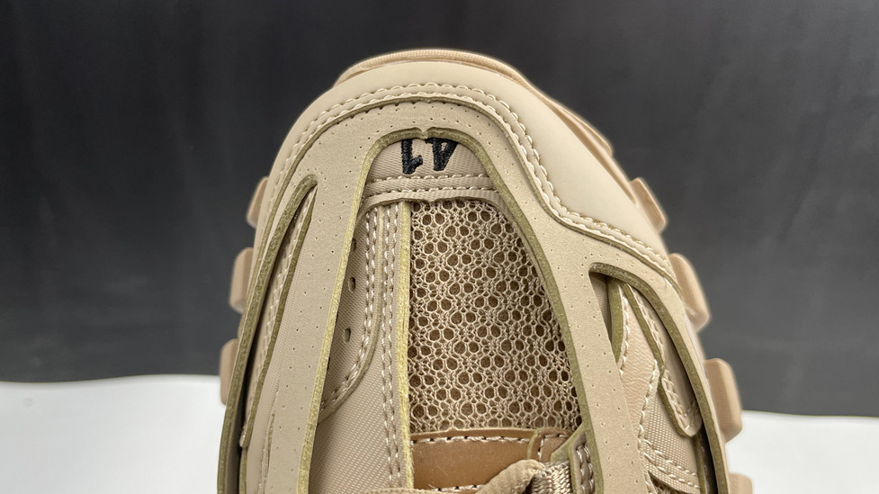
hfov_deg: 66.1
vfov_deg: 40.1
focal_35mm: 29
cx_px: 430
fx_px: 676
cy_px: 281
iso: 100
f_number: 1.6
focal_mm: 4.2
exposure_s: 1/121
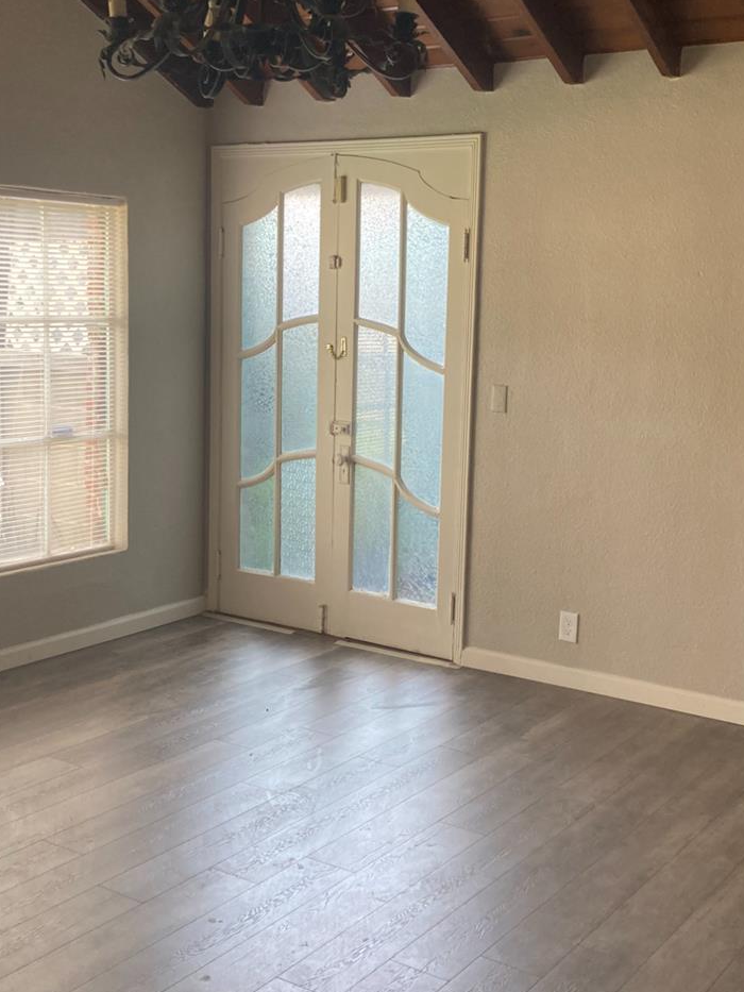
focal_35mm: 45
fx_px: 1289
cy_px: 436
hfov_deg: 32.2
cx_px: 369
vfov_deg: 42.0
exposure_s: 1/66
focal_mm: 3.99
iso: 80
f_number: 1.8
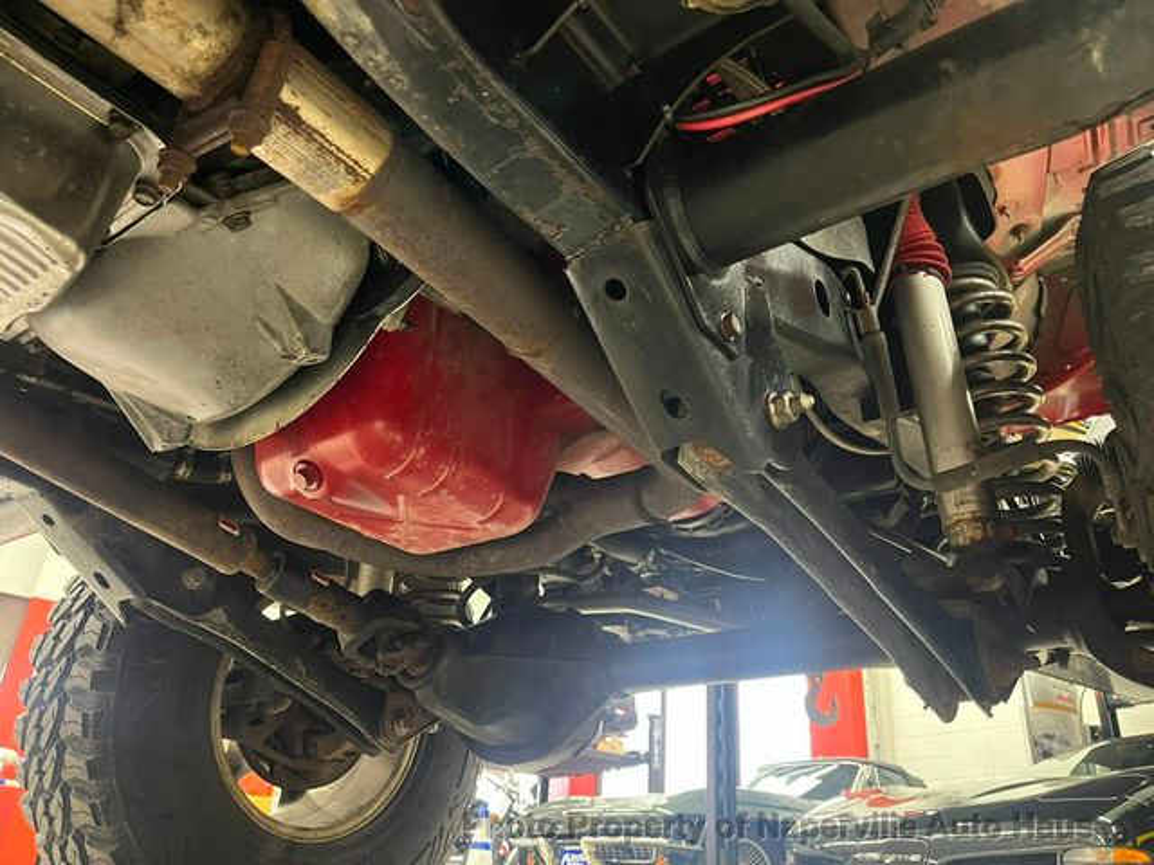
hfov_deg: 67.3
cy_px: 432
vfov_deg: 53.1
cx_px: 577
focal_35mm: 26
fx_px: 867
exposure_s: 1/30
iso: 500
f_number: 1.6
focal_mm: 5.1
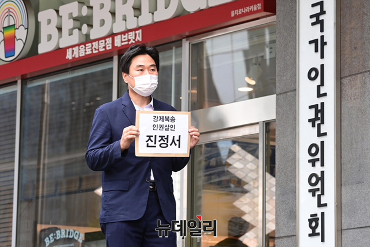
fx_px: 1285
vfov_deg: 11.0
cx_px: 185
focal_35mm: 125
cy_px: 124
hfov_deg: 16.4
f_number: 6.3
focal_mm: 125
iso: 1000
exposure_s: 1/400
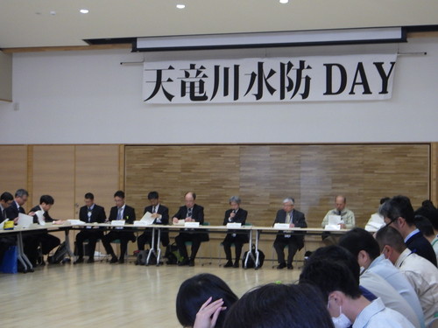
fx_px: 974
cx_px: 219
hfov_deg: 25.3
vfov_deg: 19.1
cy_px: 164
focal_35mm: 77
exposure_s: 1/80
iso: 500
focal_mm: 13.7
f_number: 4.8
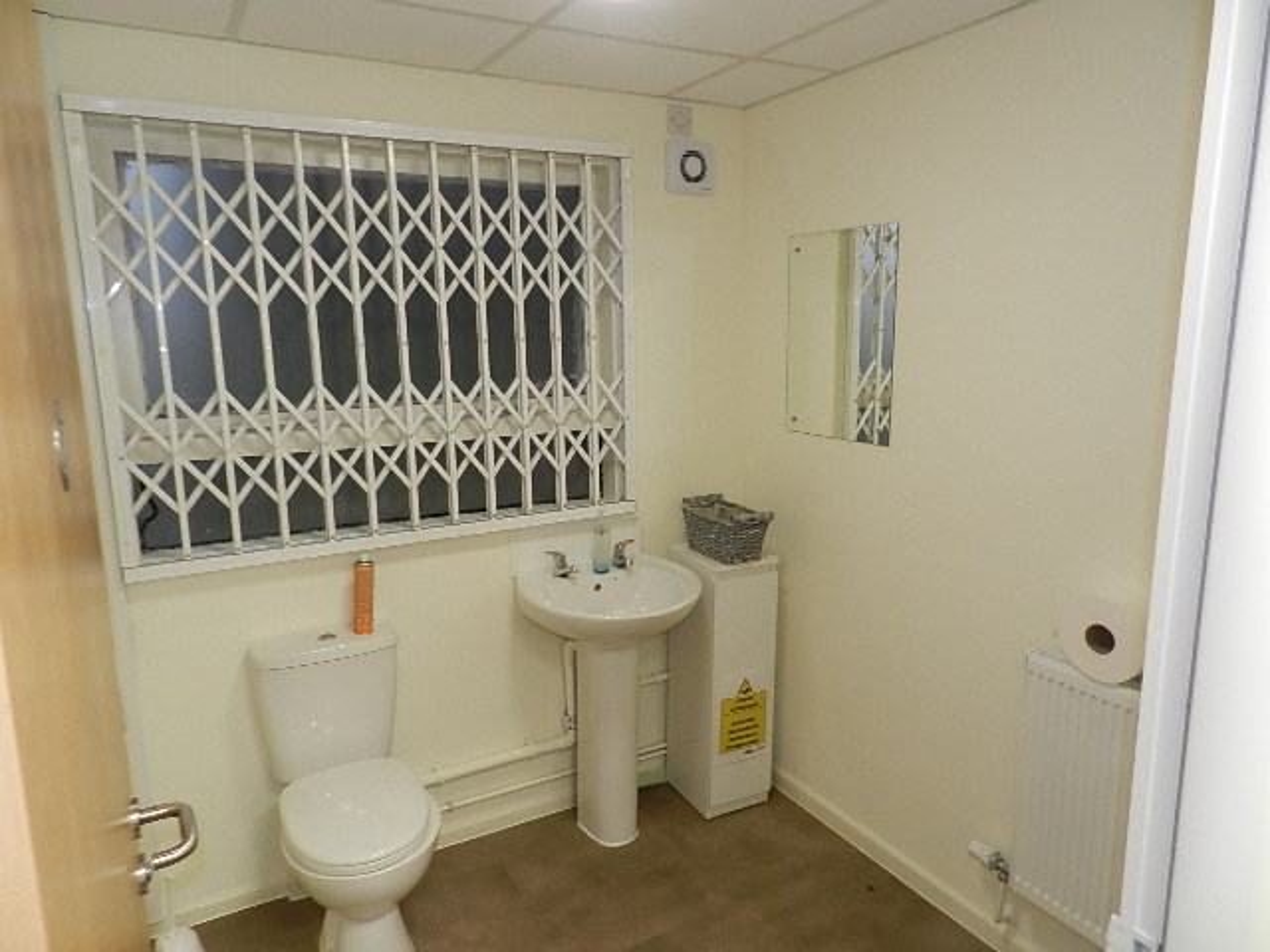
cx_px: 635
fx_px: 844
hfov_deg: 73.9
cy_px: 476
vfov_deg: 58.9
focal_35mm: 23
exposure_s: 1/30
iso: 200
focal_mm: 4
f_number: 3.4
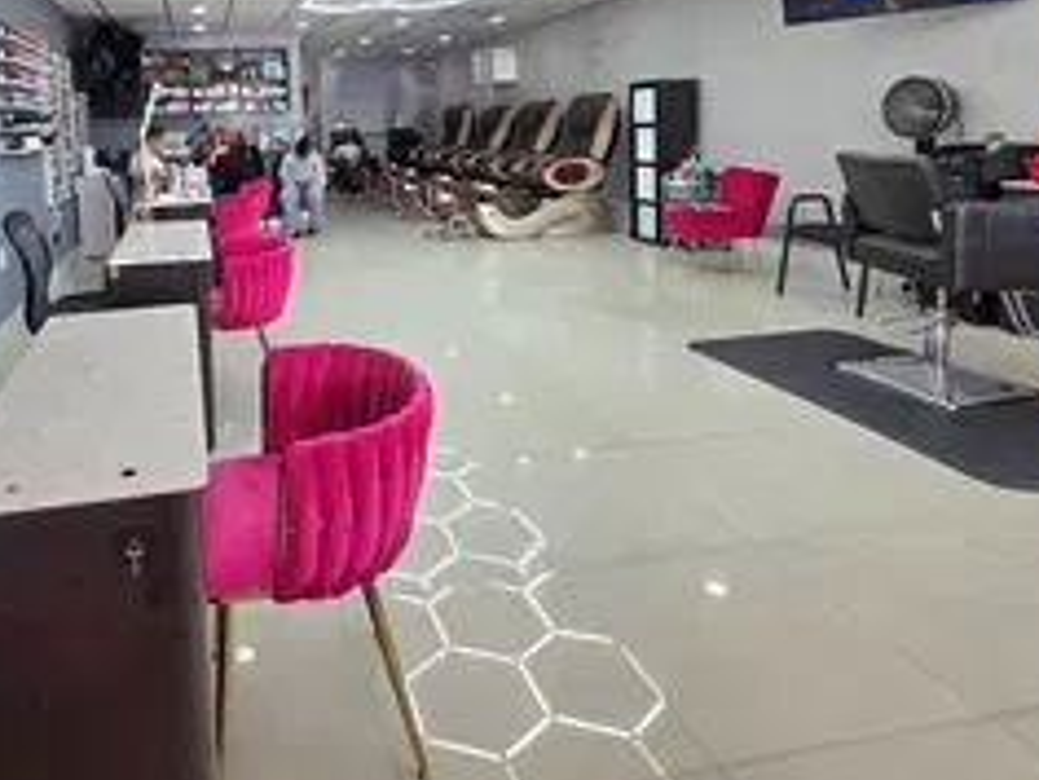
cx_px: 295
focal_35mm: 22
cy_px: 172
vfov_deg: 57.2
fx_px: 660
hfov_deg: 72.5
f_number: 1.9
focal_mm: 2.2
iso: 40
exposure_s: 1/120
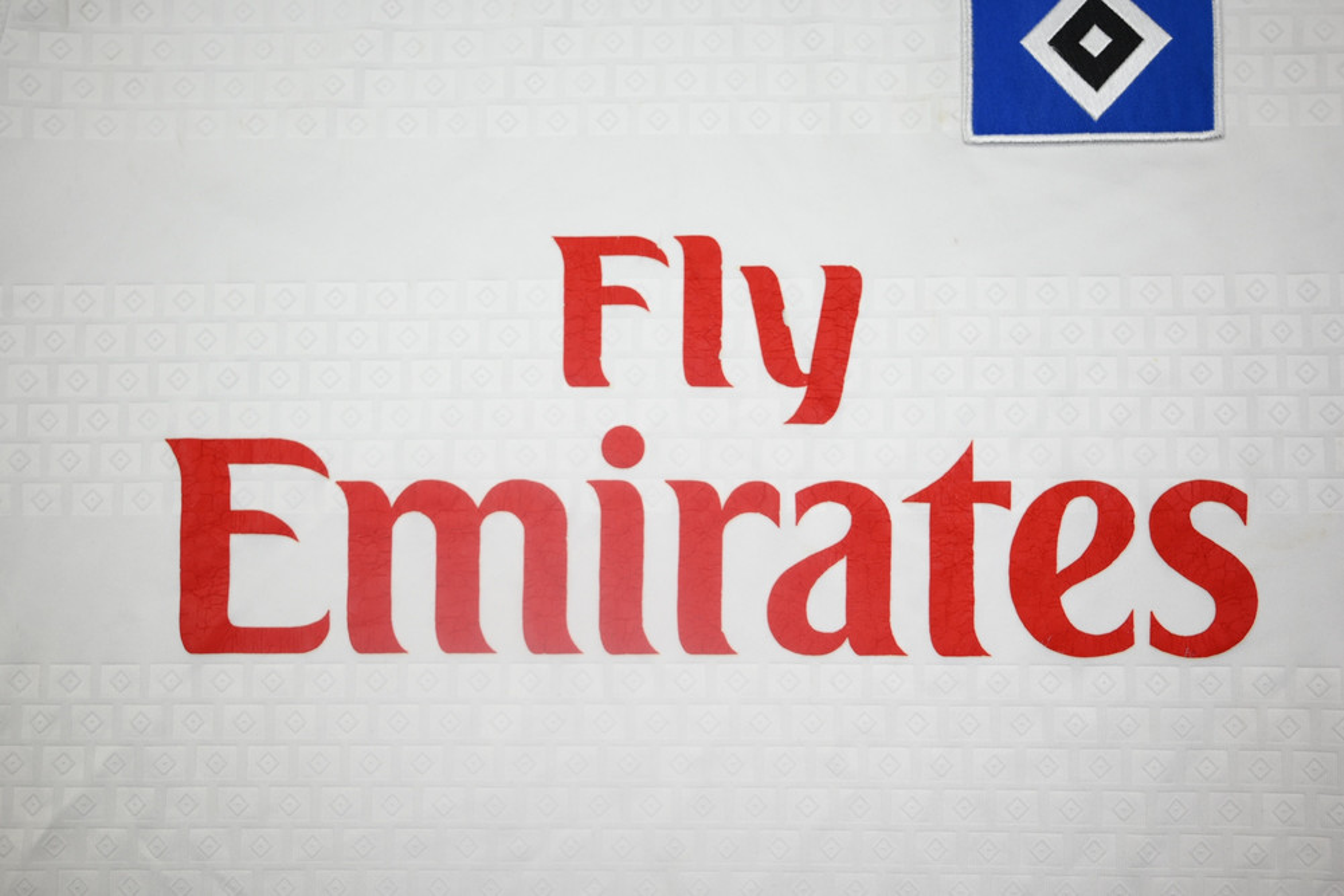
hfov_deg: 56.5
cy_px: 448
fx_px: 1251
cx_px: 672
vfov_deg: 39.4
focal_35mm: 34
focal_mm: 33.5
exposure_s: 1/125
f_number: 5.6
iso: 200
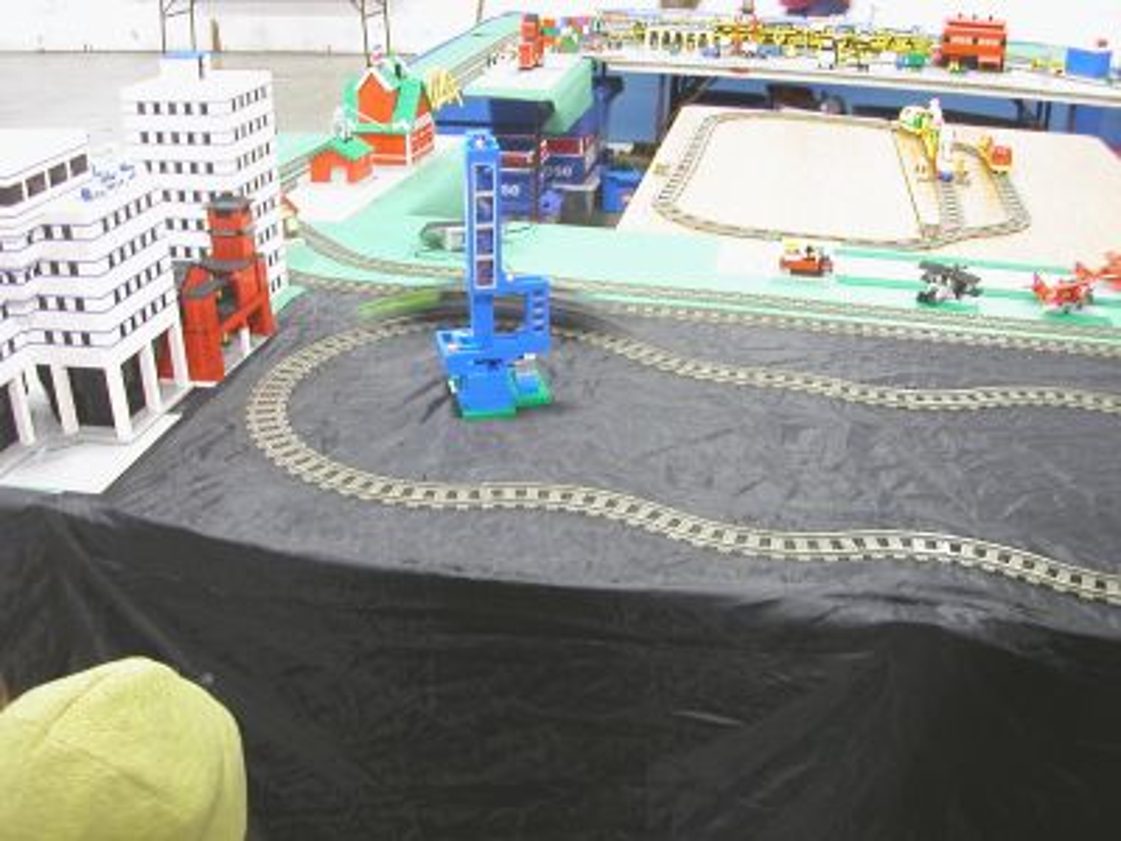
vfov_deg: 38.7
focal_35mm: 37
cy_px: 420
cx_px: 560
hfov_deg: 50.1
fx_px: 1198
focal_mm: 5.6
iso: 100
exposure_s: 1/5.9
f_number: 2.7
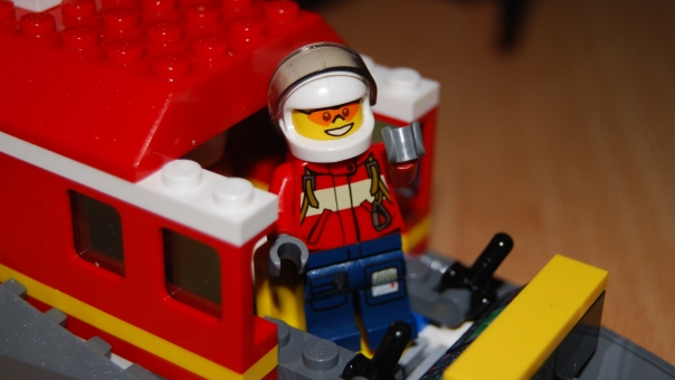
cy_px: 142
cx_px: 335
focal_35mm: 70
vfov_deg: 17.2
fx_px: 1253
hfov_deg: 30.1
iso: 100
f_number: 5.3
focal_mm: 42
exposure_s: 1/125
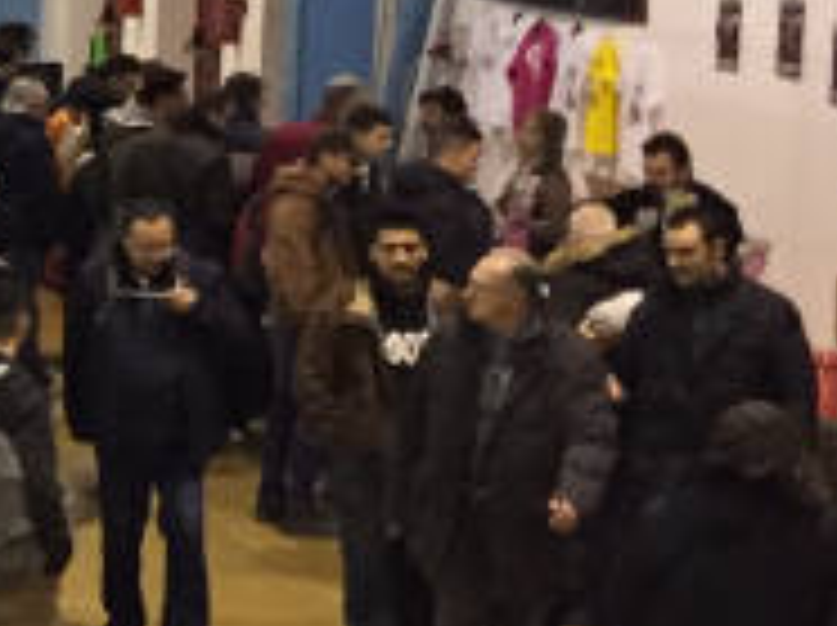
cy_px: 194
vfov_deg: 9.2
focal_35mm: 160
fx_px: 3864
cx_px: -1107
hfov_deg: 10.7
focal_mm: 4.15
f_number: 2.2
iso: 250
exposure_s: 1/33
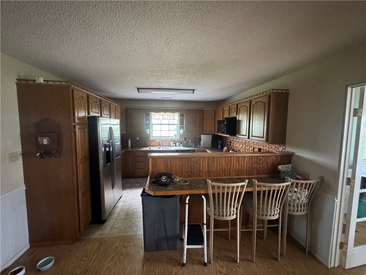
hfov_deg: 102.1
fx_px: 148
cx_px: 183
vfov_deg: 85.7
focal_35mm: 14
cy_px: 138
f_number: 2.2
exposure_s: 1/40
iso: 1000
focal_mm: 2.22
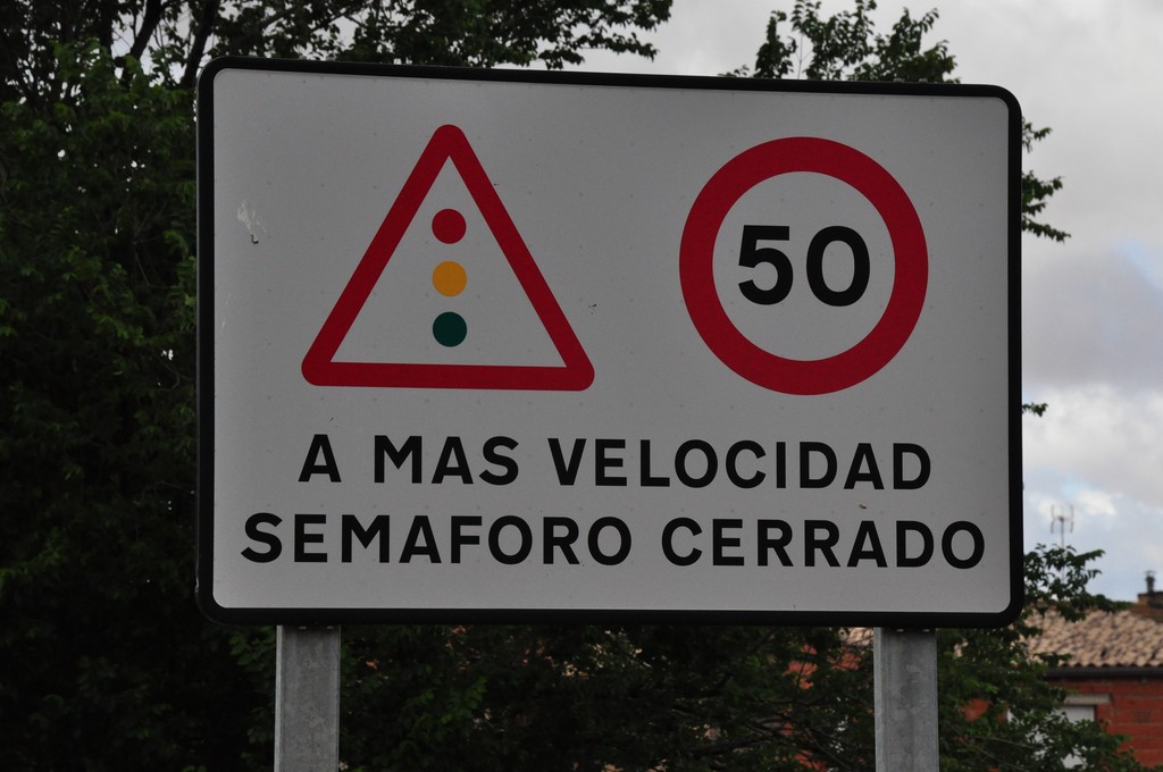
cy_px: 386
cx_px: 582
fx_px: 4452
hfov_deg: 14.9
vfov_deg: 9.9
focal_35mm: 138
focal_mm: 92
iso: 1000
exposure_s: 1/1000
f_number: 8
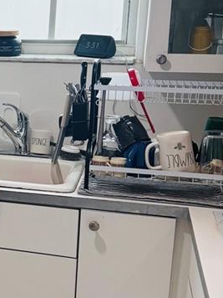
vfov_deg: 24.1
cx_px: -151
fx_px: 696
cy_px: 138
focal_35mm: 81
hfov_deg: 16.0
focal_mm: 6.76
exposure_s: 1/124
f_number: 1.78
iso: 100
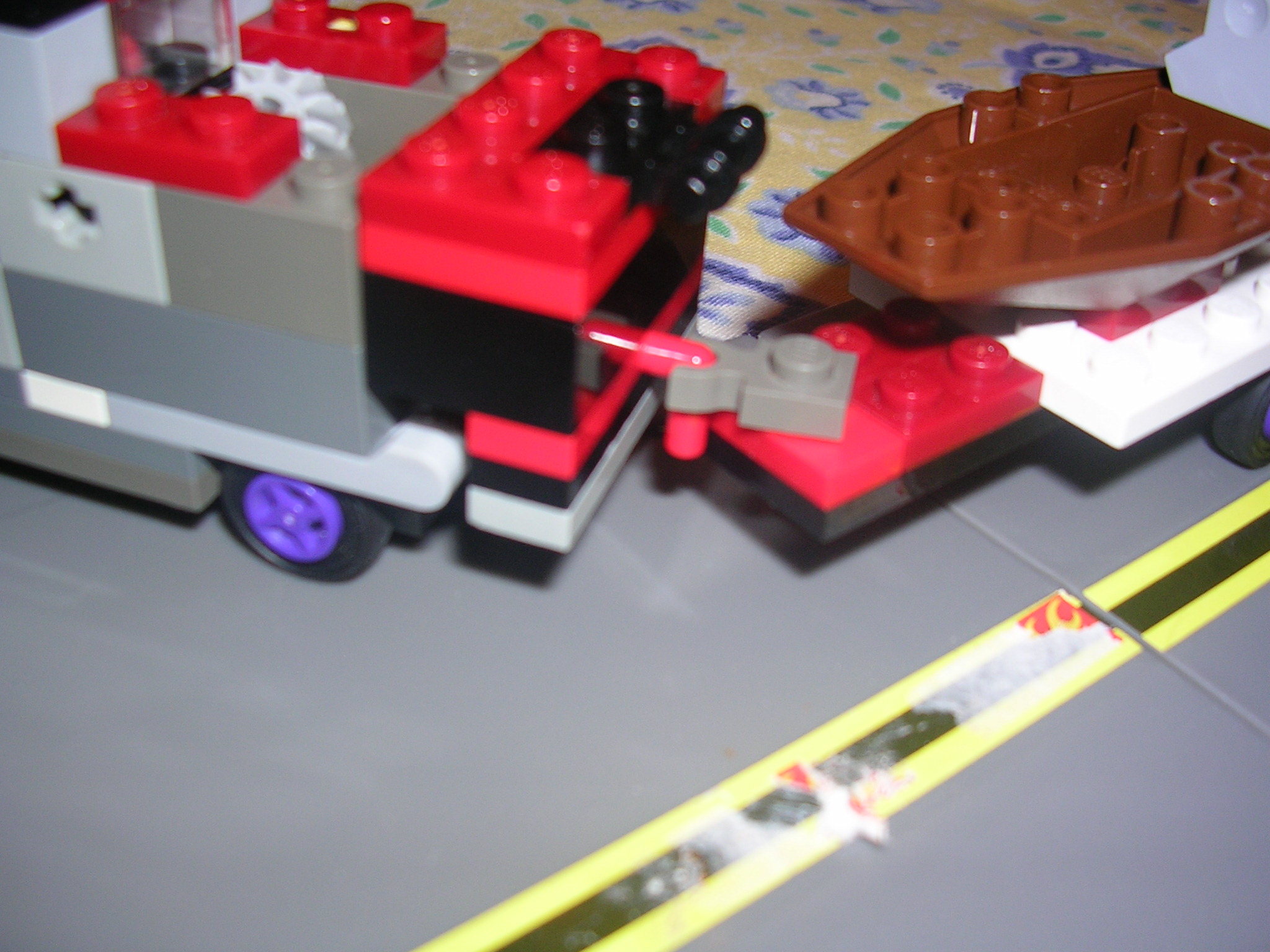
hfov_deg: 49.0
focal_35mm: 38
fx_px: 1394
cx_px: 635
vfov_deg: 37.7
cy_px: 476
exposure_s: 1/60.1
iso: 50
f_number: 2.8
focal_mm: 5.8
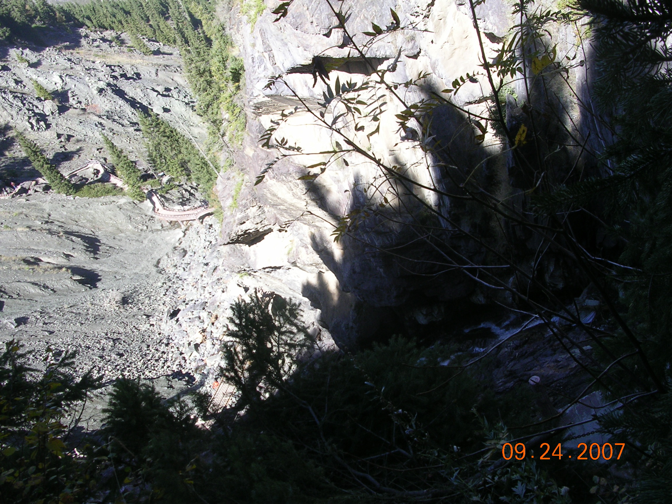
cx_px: 336
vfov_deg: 37.7
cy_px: 252
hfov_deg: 49.0
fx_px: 738
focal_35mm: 38
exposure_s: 1/114
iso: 50
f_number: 5.6
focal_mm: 5.8
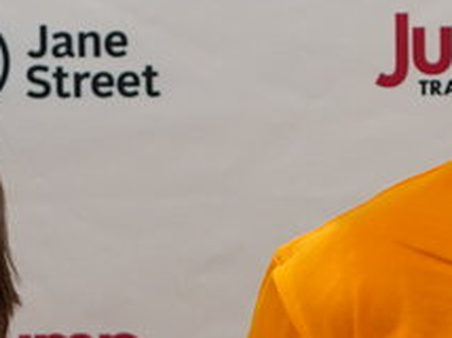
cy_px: 638
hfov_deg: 5.4
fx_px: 4748
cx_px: 361
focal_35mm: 364
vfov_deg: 4.0
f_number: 2
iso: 640
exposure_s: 1/125
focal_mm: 50
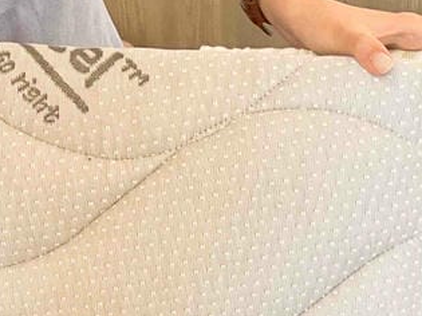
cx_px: 434
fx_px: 1206
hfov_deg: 19.2
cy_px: 461
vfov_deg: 14.1
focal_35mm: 99
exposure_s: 1/60
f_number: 1.5
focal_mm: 5.7
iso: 100
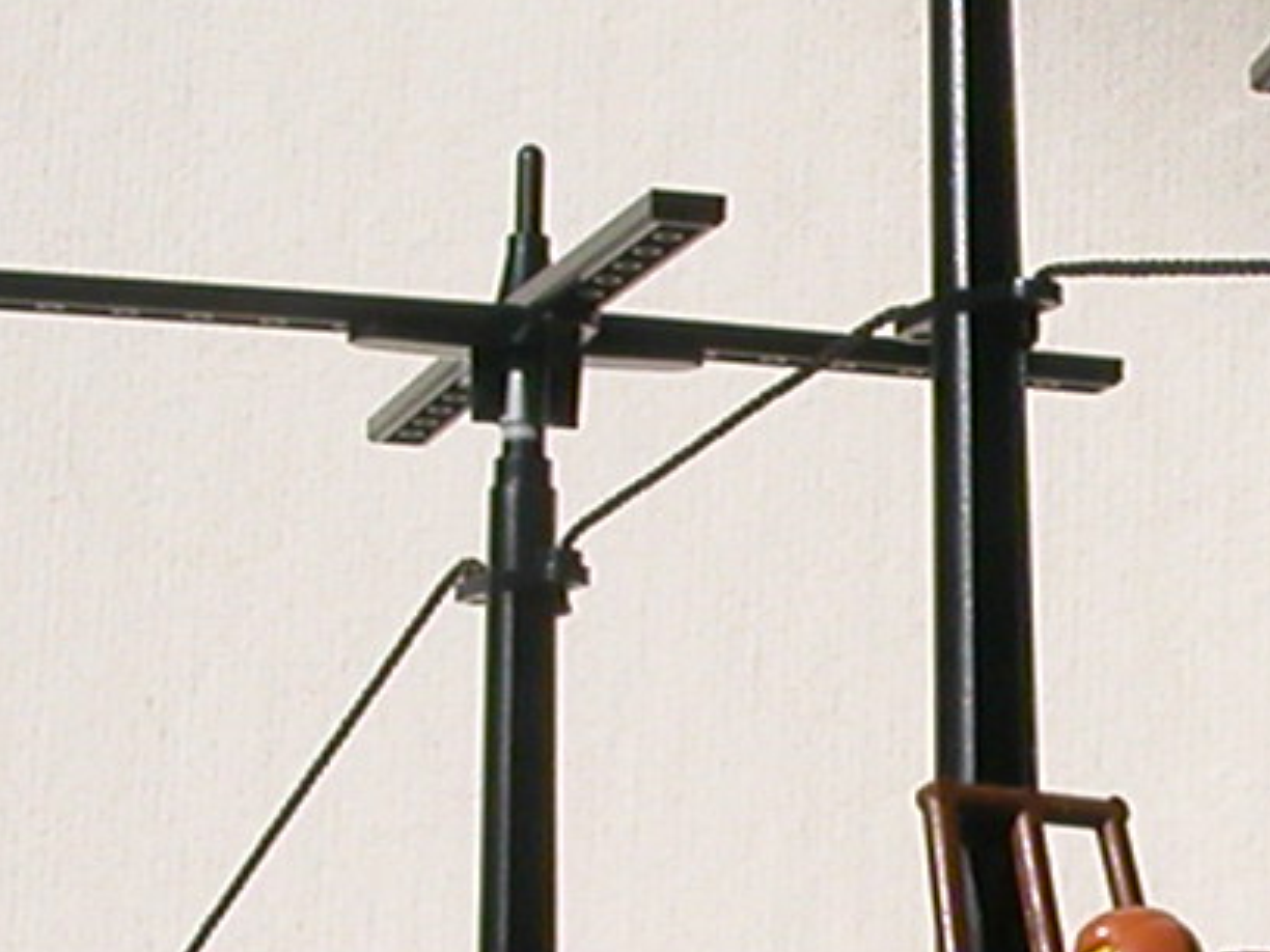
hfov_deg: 13.3
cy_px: 940
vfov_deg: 10.2
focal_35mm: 145
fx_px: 5320
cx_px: 1513
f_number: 4.5
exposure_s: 1/1056
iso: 100
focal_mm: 5.6
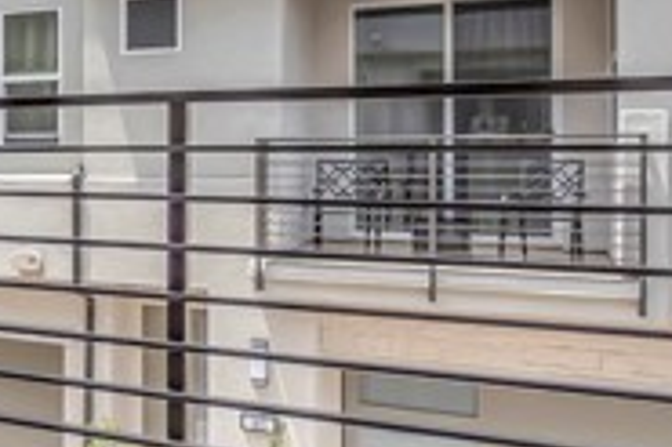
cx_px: -84
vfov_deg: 25.9
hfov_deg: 33.0
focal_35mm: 52
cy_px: 187
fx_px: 970
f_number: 5.6
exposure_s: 1/320
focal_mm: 10
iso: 100
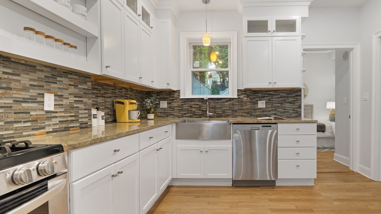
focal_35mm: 20
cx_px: 226
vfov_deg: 55.8
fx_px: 202
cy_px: 113
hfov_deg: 85.7
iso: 200
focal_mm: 16
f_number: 8
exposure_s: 3.2
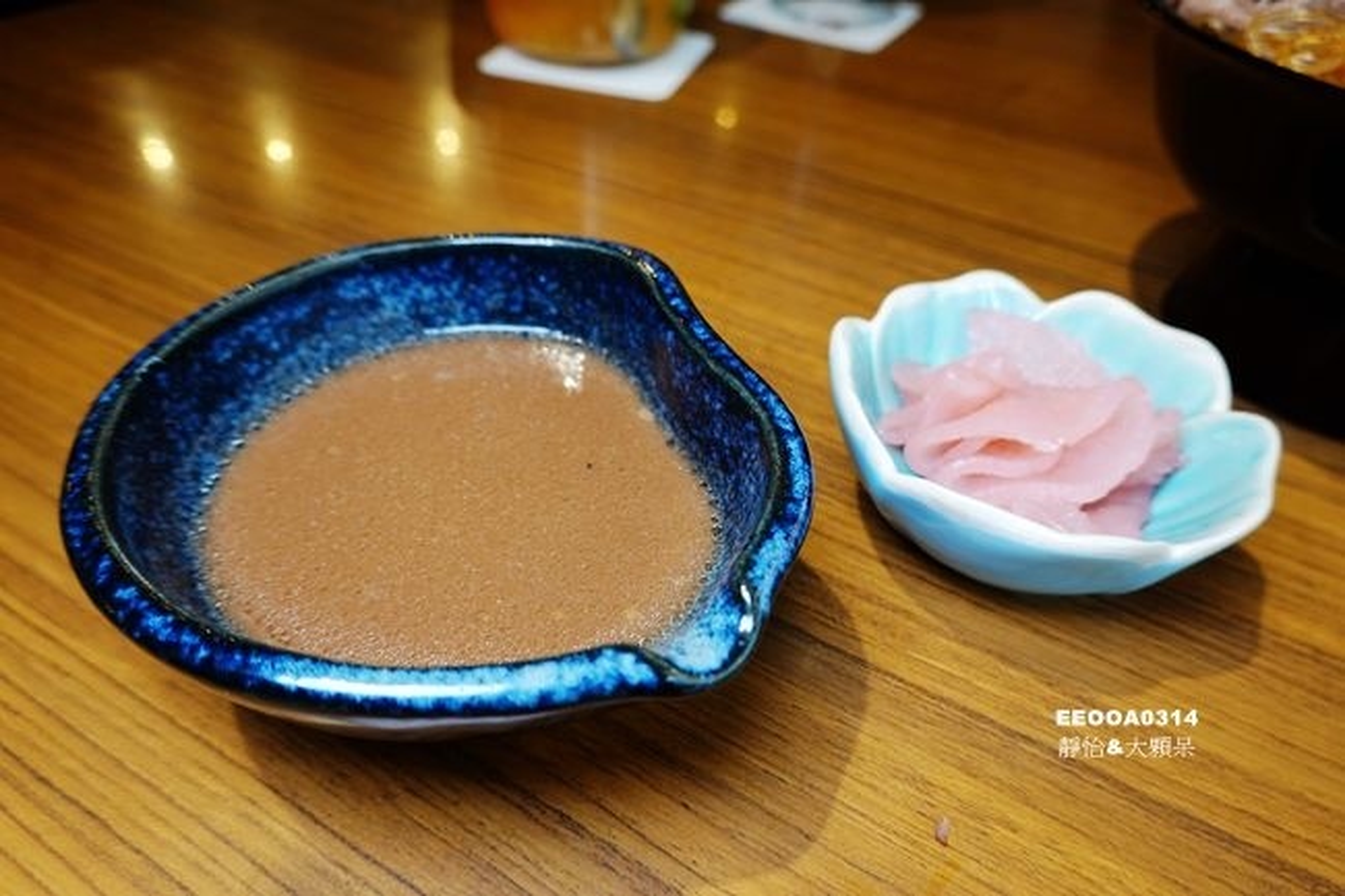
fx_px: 896
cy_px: 448
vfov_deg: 53.1
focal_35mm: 24
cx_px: 672
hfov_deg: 73.8
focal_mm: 9
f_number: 2.8
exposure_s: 1/50
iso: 125
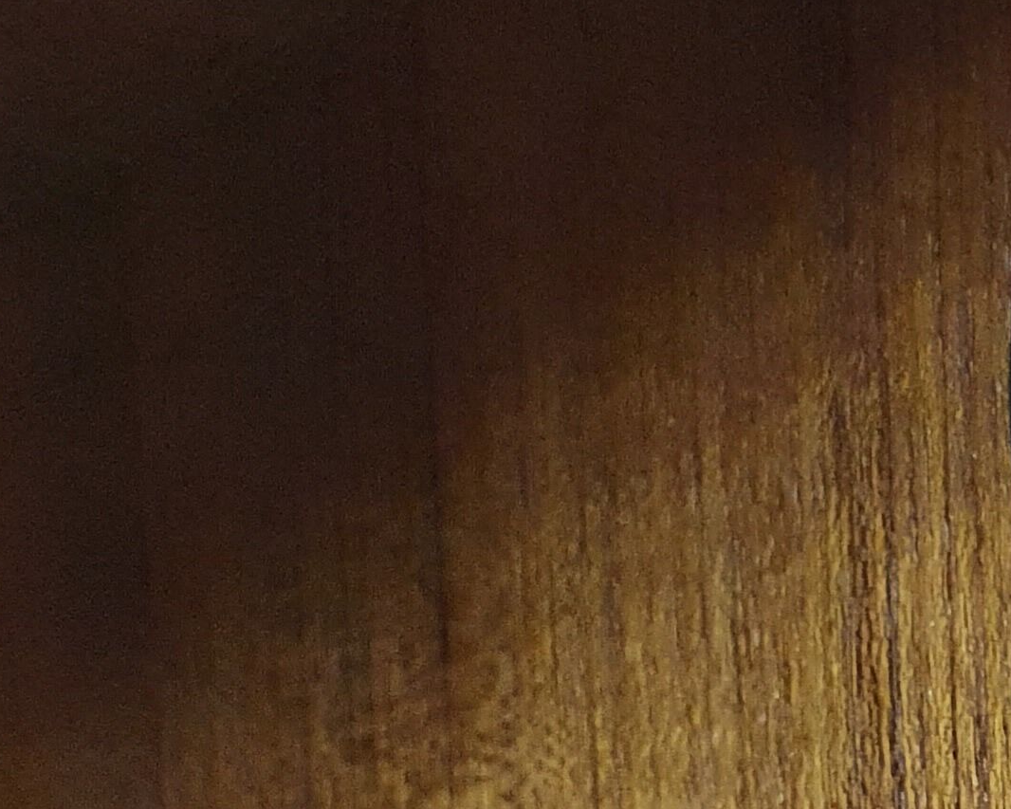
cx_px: 1406
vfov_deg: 14.1
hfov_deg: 18.2
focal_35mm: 96
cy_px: 1478
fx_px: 2873
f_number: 2.4
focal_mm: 4.32
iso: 640
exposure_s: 1/50
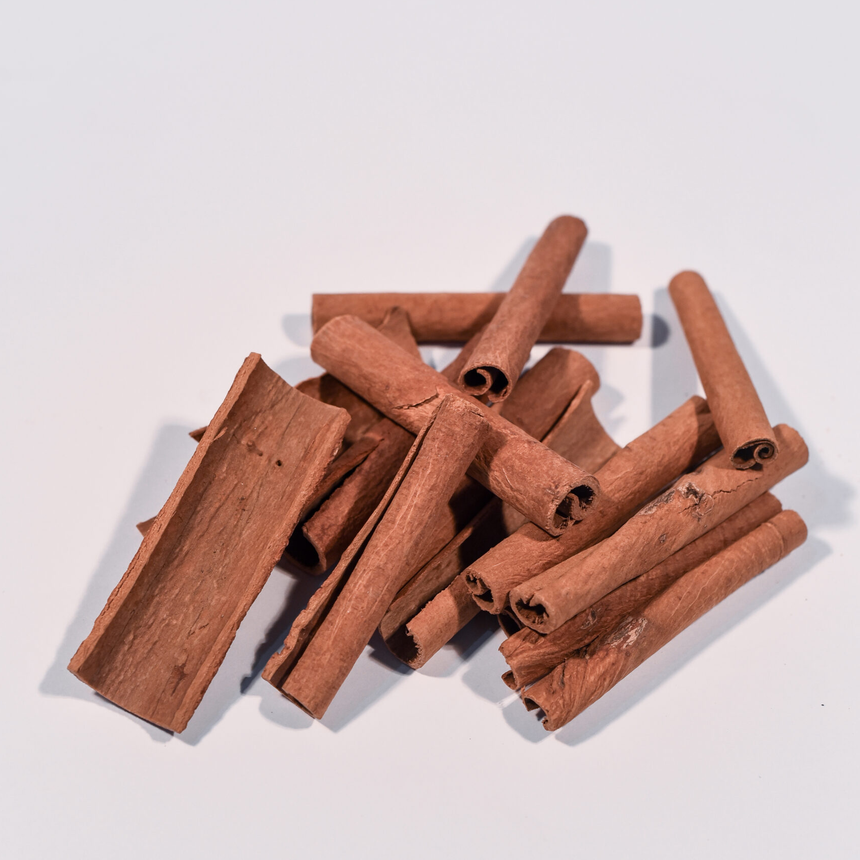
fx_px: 1799
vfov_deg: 26.8
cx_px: 430
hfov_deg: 26.9
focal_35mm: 64
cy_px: 332
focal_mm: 50
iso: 1000
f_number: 5
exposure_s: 1/200
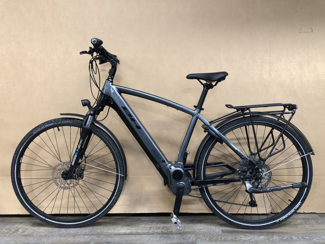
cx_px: 162
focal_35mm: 28
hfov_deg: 63.4
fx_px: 263
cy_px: 122
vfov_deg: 49.7
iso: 40
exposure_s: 1/15
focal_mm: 3.99
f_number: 1.8
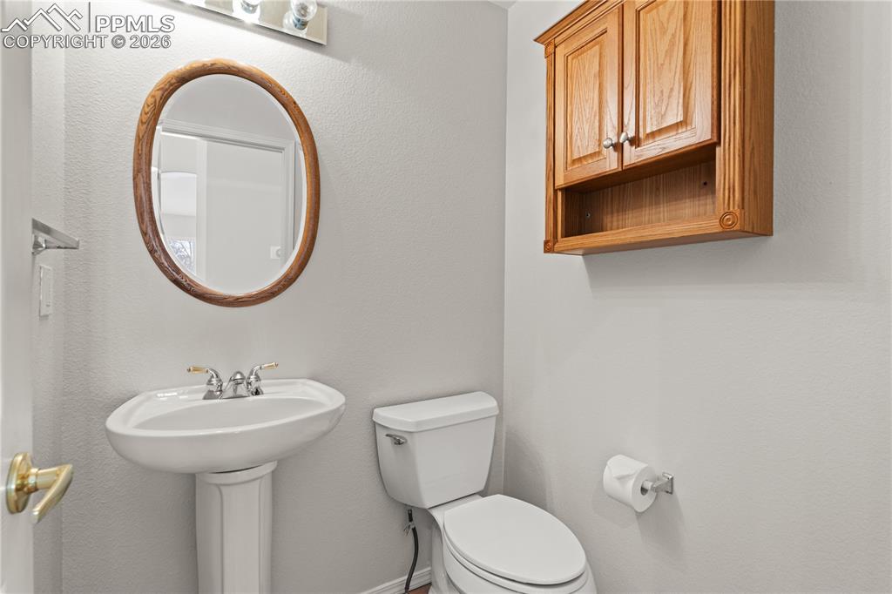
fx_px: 421
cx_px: 446
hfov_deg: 93.3
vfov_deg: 70.4
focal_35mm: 17
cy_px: 297
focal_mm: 17
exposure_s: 1.6
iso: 160
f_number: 8
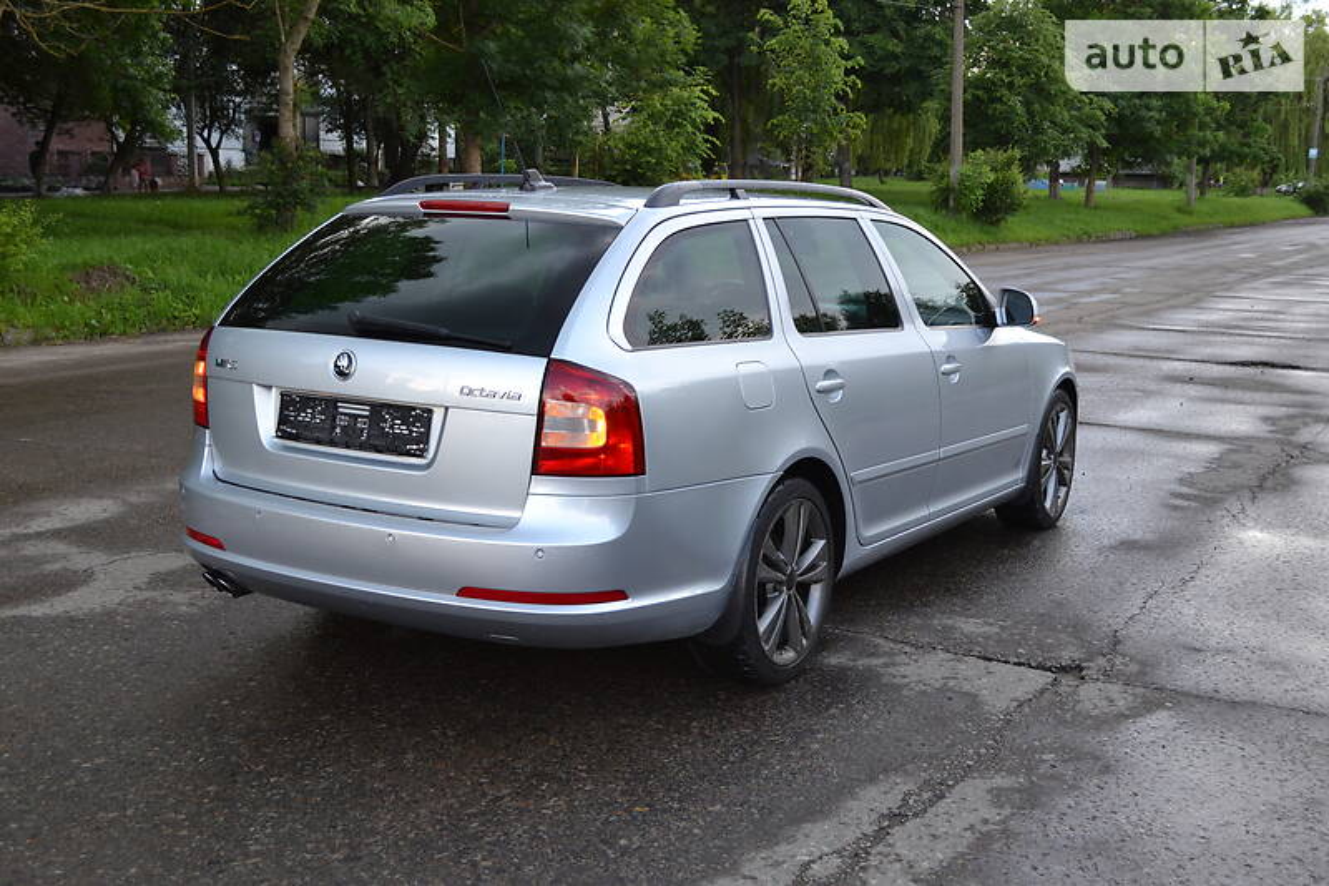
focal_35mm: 42
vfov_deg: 31.9
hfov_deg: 46.4
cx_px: 664
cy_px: 443
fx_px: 1550
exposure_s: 1/125
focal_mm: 28
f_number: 5.6
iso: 250
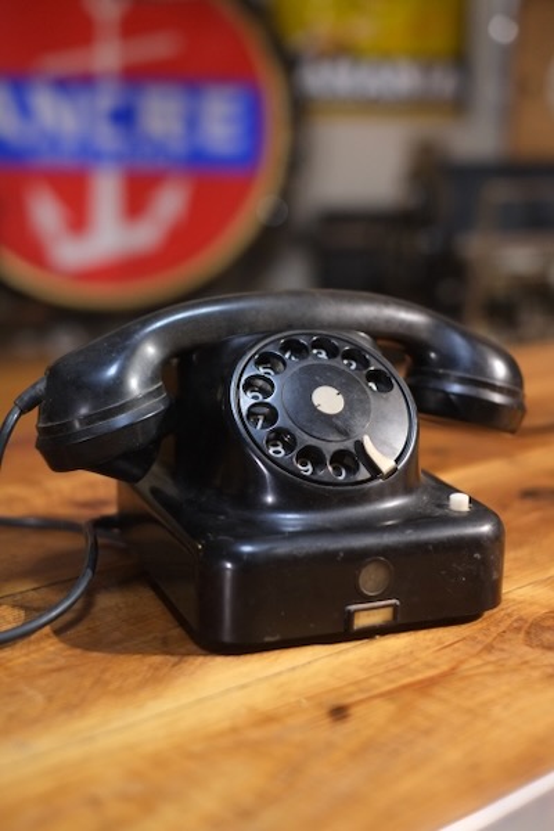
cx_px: 277
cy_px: 416
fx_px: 1223
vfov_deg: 37.5
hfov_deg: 25.5
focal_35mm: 53
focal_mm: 35
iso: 2000
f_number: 2.2
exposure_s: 1/250
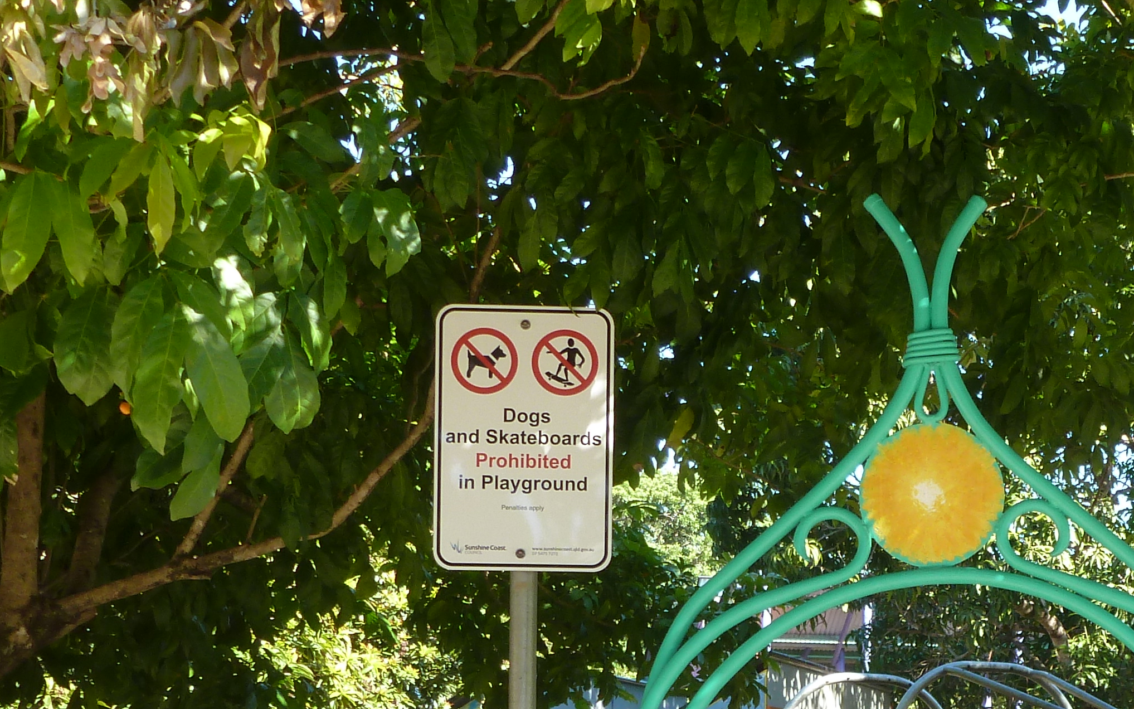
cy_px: 855
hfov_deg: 24.8
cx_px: 997
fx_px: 2503
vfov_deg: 15.5
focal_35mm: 81
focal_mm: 6.4
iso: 100
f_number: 3.7
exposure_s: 1/80
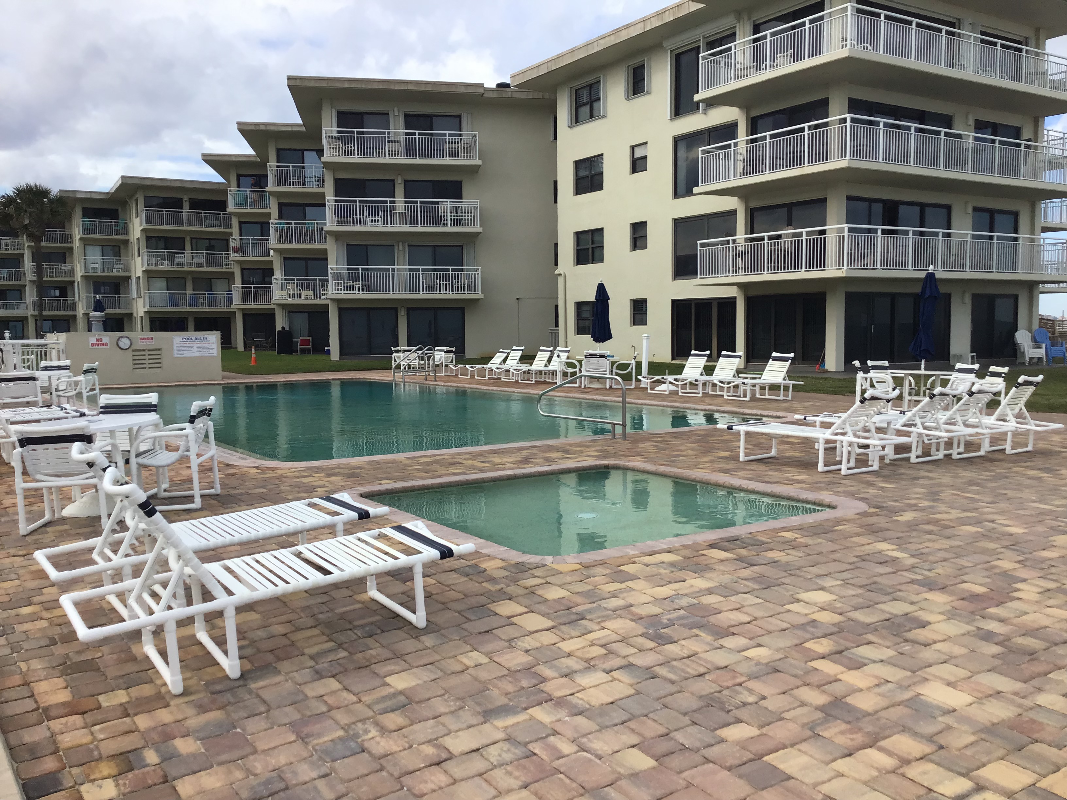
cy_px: 400
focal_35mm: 31
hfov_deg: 58.4
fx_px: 956
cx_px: 534
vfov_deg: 45.4
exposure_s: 1/1072
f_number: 2.4
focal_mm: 3.3
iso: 25
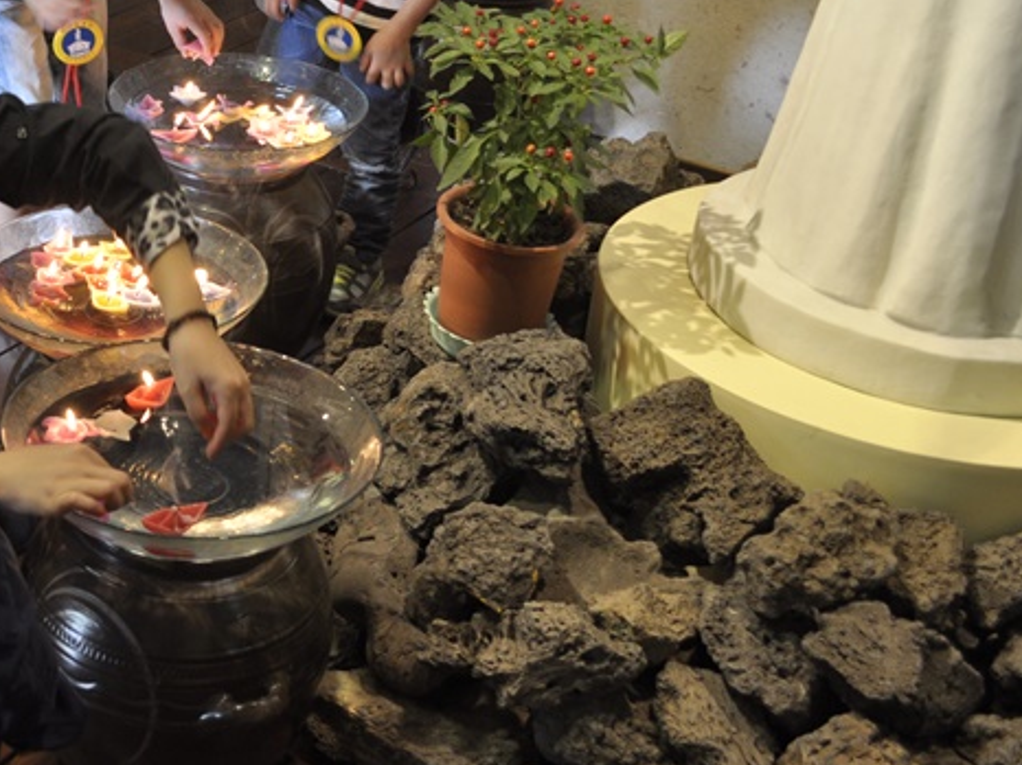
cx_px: 55
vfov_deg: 25.3
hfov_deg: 31.8
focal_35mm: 57
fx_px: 1682
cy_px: 182
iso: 400
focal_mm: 18
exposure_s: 1/30
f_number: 3.5
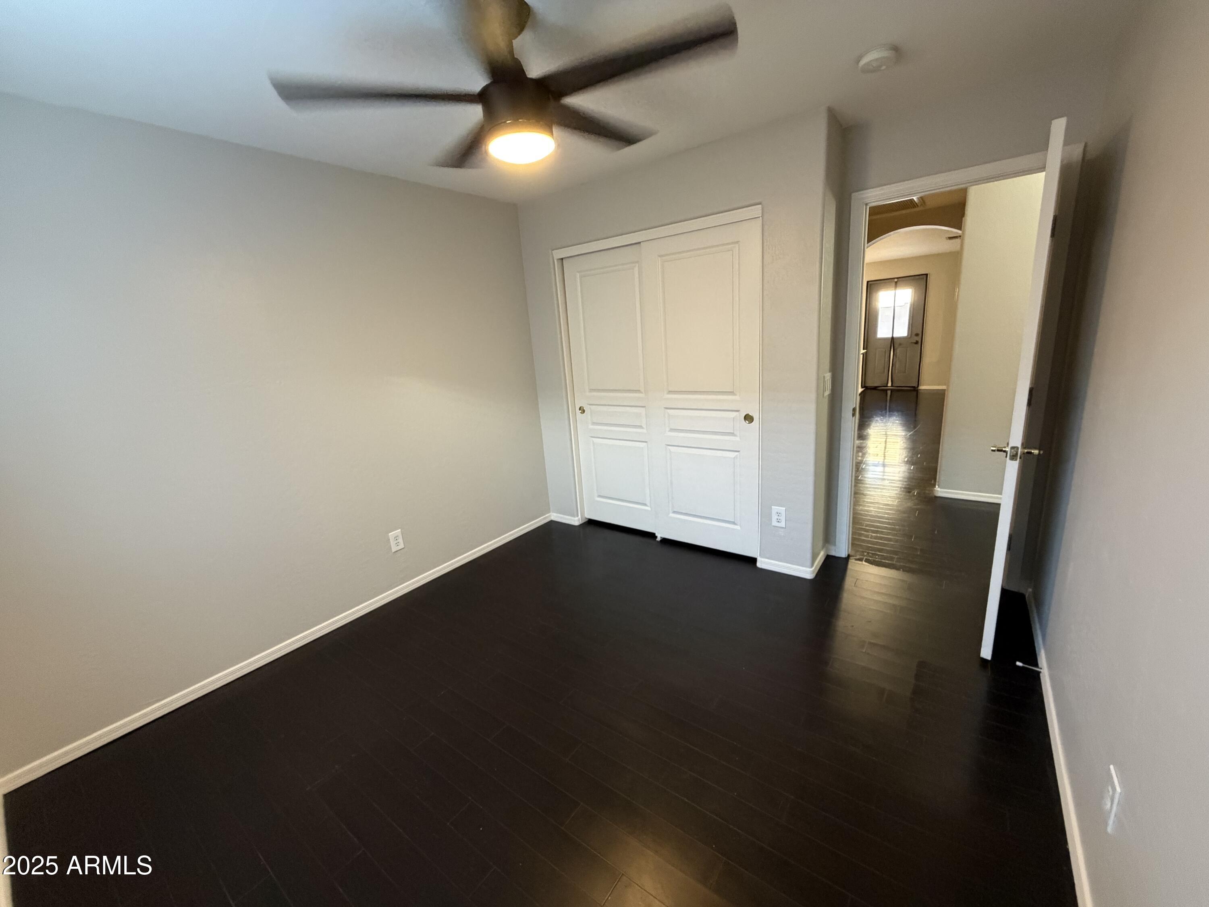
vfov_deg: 85.7
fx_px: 489
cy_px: 454
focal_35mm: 14
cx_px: 604
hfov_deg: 102.1
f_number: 2.2
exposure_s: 1/60
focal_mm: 2.22
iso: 500
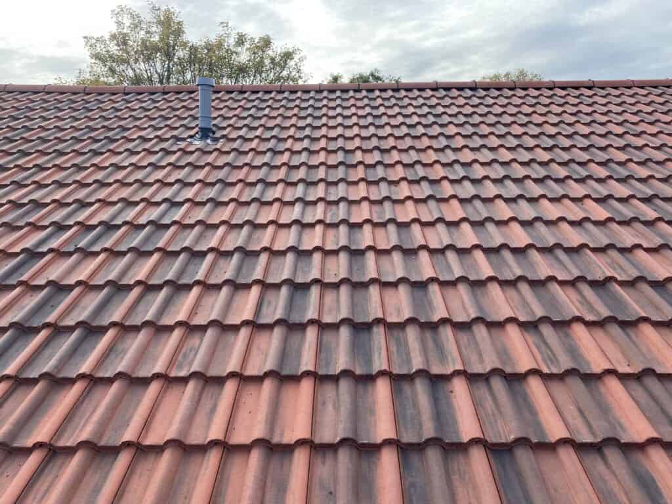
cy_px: 252
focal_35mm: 26
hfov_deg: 67.3
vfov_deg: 53.1
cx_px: 336
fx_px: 505
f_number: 1.8
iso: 32
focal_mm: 4.25
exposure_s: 1/981
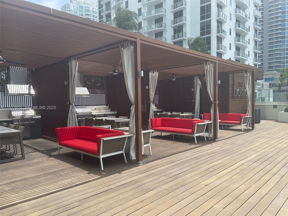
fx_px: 216
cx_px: 144
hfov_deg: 67.3
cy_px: 108
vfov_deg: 53.1
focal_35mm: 26
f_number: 1.6
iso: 32
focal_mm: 4.2
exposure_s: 1/1595
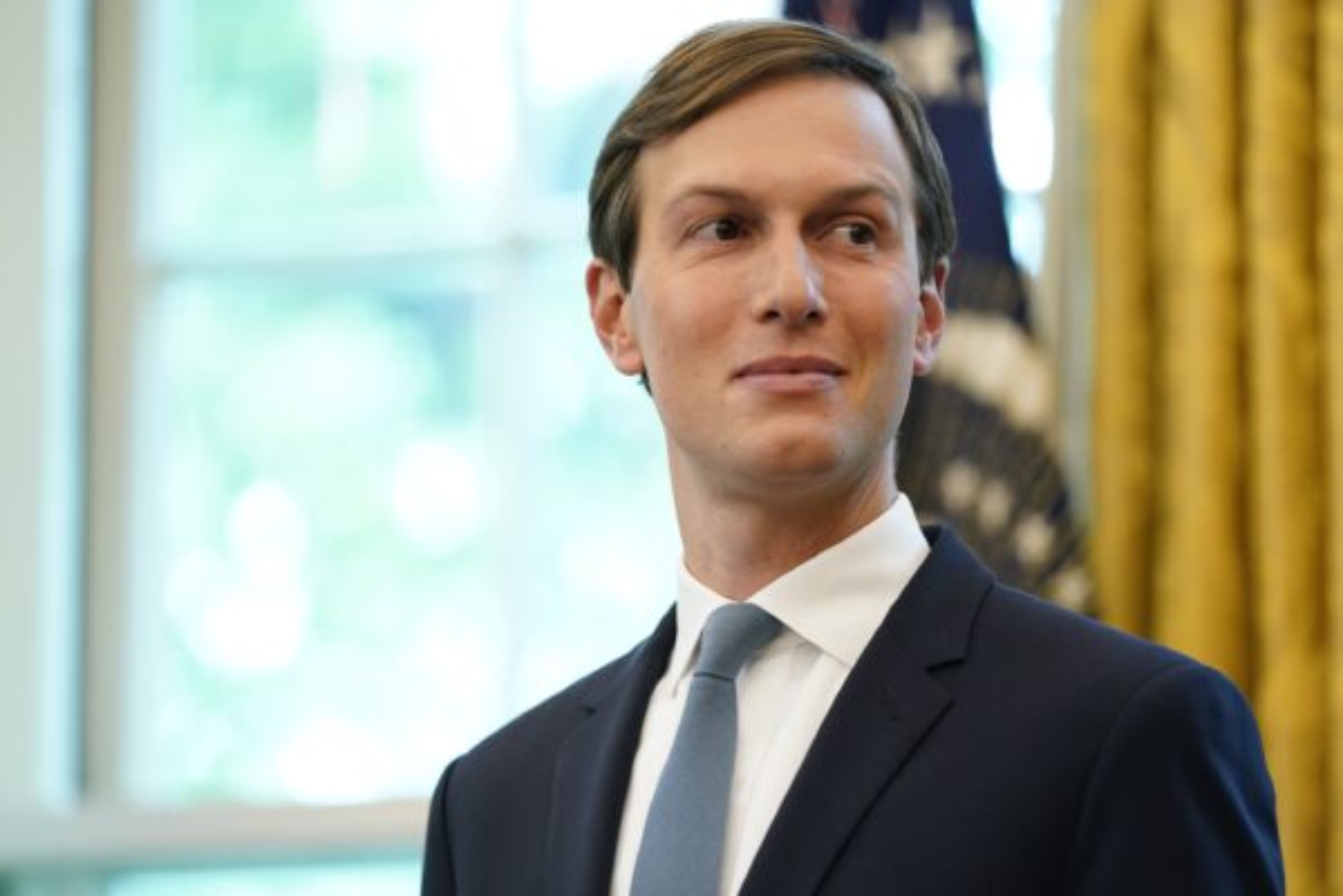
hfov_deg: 11.0
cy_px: 448
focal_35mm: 187
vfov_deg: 7.3
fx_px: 6976
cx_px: 672
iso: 4000
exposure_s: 1/125
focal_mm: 187
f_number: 2.8
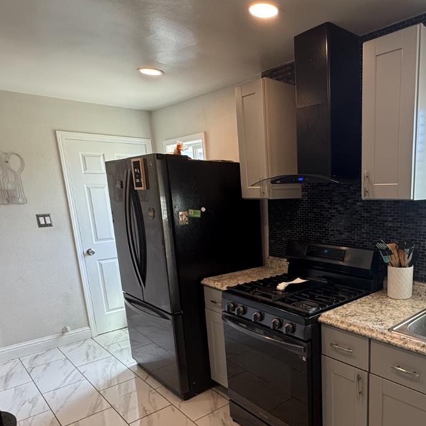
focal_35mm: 26
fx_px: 362
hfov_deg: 57.5
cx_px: 325
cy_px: 268
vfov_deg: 60.1
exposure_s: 1/120
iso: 160
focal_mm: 2.22
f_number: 2.2
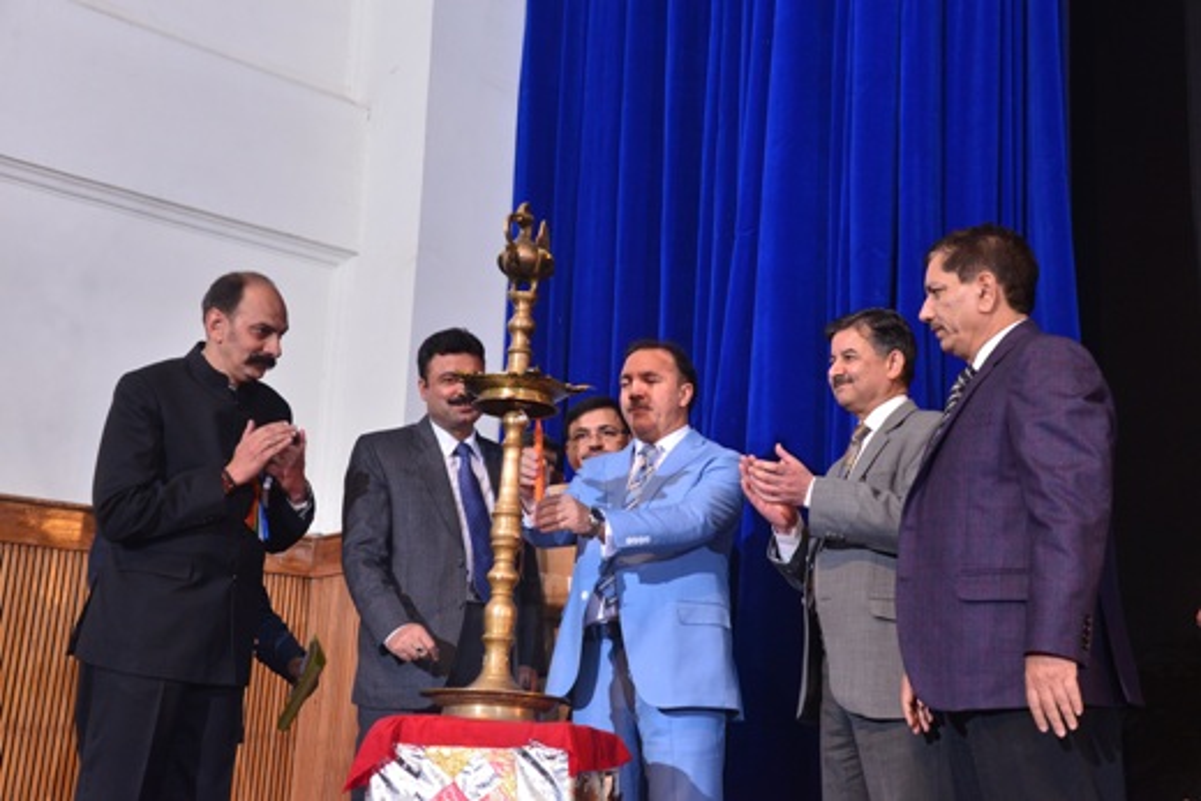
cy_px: 400
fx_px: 1602
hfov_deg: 41.1
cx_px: 600
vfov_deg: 28.1
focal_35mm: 48
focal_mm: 48
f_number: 7.1
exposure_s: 1/125
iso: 1250
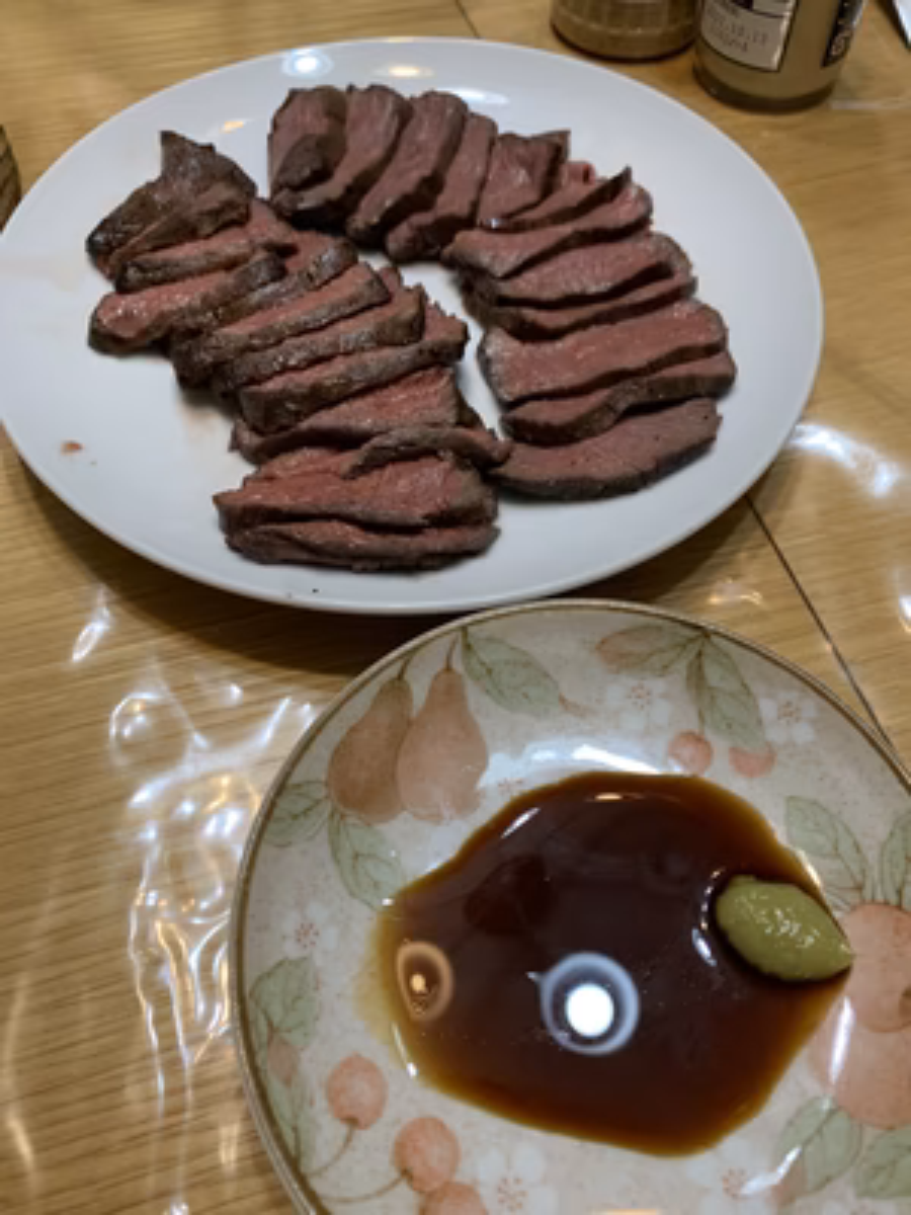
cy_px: 608
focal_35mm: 26
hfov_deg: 53.1
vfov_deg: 67.3
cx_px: 456
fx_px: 912
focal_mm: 4.25
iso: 200
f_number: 1.8
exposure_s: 1/50
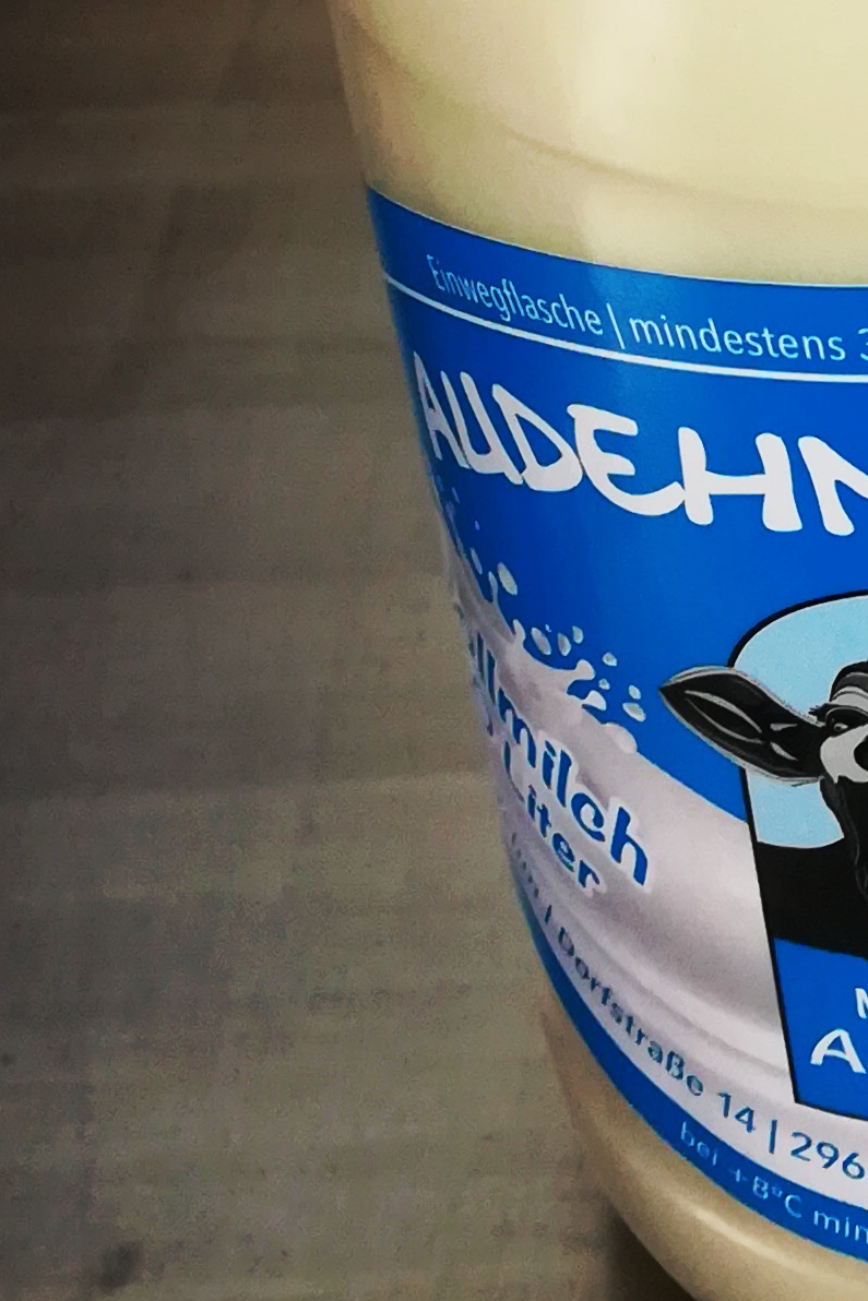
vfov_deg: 20.6
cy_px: -395
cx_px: 1484
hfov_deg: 13.8
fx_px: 3254
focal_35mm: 90
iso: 160
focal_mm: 3.83
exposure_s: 1/33.3
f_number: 2.2
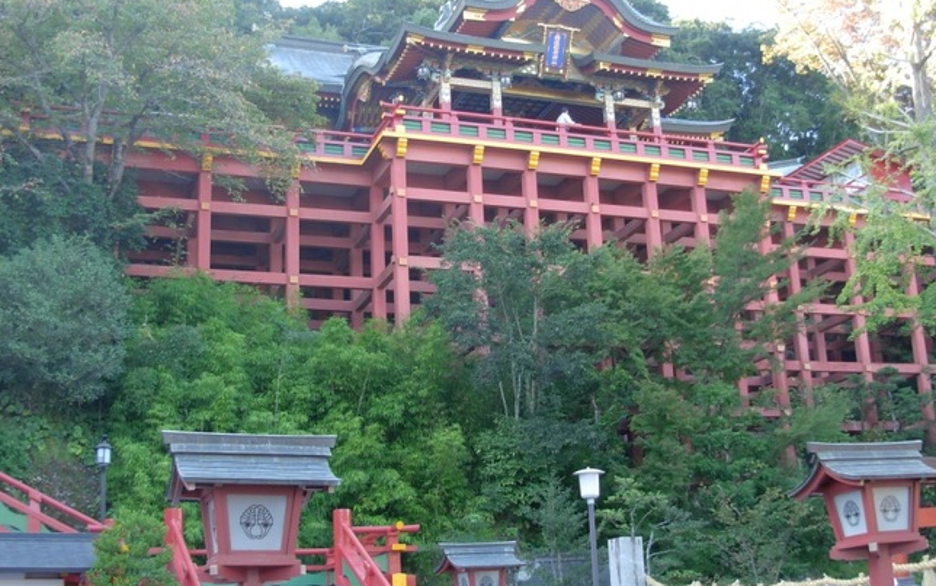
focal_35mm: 50
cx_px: 522
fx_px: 1276
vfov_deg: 25.8
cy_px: 257
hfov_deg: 40.2
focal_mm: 6.3
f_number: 2.9
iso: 79
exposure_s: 1/45.2
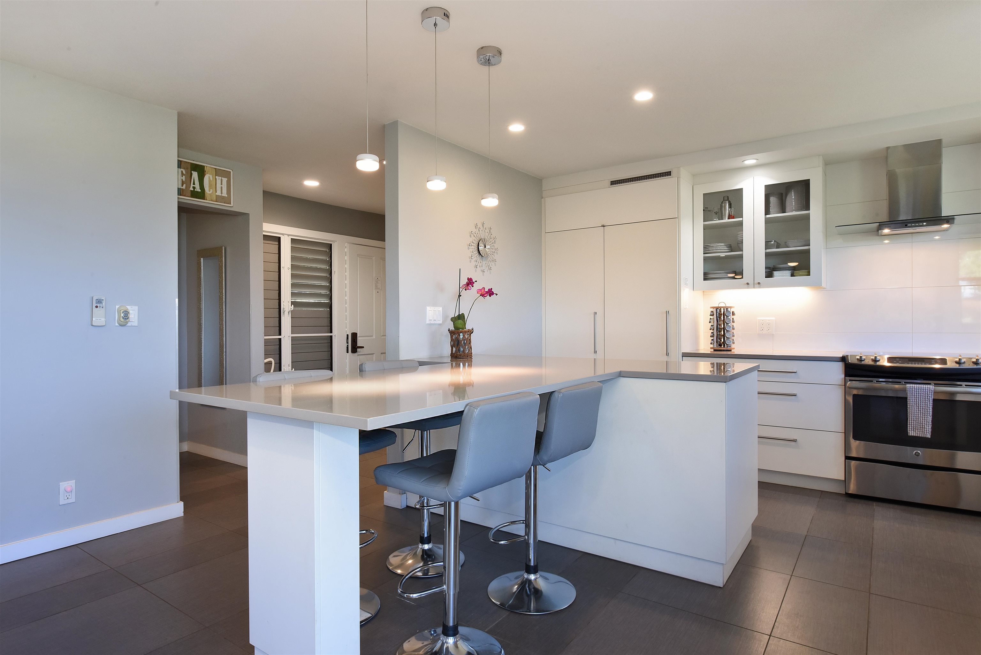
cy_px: 328
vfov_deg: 62.0
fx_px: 545
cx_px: 490
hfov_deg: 84.0
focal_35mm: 20
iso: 3600
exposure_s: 1/20
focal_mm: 20
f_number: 16
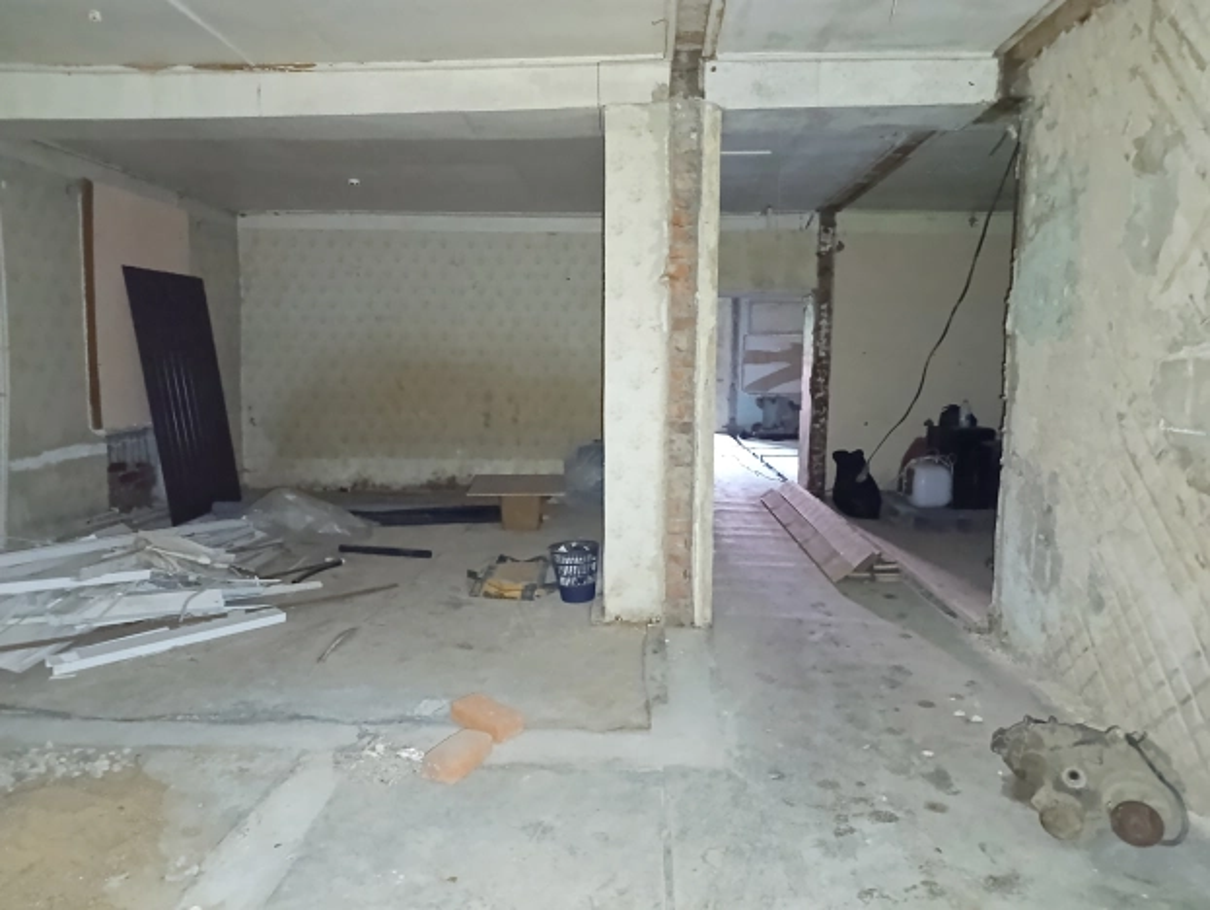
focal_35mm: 23
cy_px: 455
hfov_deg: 73.9
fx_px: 805
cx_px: 605
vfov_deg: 59.0
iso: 12800
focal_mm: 6.14
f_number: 1.6
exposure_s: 1/16.7
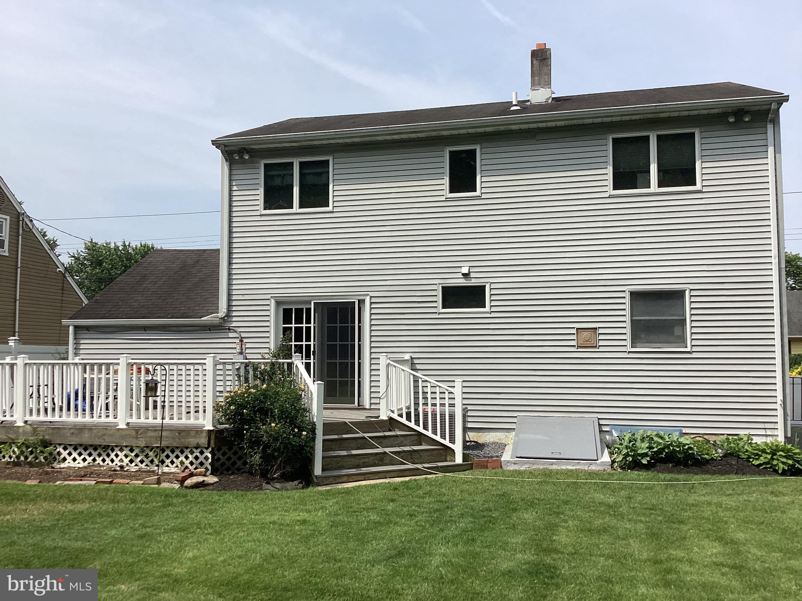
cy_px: 300
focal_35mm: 31
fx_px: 718
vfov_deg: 45.4
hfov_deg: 58.4
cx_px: 401
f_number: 2.4
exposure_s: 1/1988
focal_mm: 3.3
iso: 25
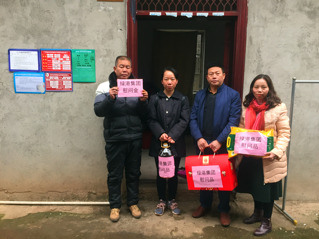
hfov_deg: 61.7
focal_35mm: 29
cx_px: 160
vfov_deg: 48.2
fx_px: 267
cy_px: 120
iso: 40
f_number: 2.2
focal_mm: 4.15
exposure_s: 1/33
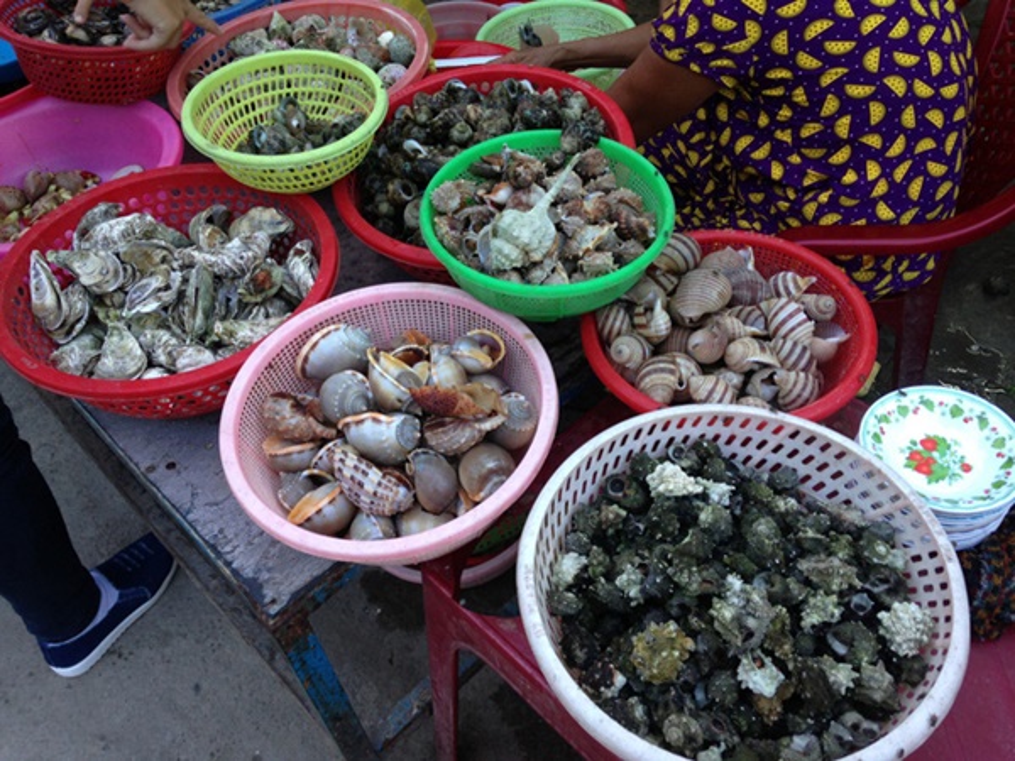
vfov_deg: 42.9
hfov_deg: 55.4
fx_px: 968
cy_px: 380
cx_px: 508
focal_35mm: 33
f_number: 2.4
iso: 64
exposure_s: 1/20
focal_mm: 4.13
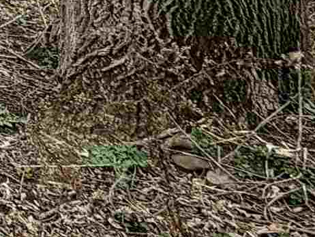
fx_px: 847
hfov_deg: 11.7
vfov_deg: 11.3
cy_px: -434
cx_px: -616
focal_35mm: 93
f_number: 2.2
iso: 40
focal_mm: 2.22
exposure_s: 1/770
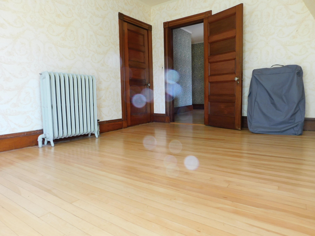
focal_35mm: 23
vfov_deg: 58.9
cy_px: 118
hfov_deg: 73.9
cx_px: 158
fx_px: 209
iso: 160
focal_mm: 4
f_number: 3
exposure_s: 1/30
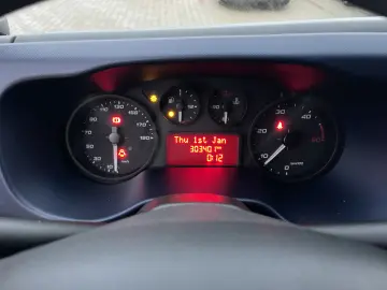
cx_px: 194
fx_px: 279
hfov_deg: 69.4
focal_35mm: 25
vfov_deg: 54.9
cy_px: 145
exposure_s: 1/30
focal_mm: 5.1
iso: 800
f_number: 1.6
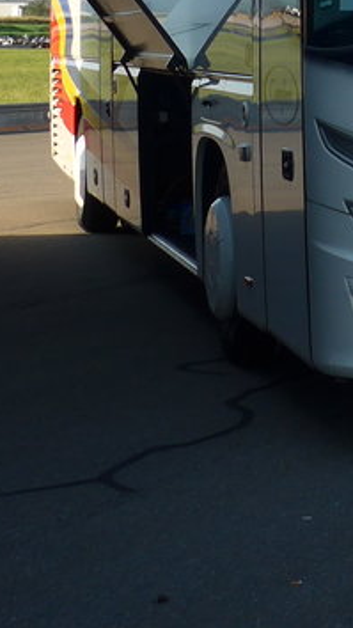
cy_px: -147
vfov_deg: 18.8
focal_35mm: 107
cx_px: 569
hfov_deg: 10.8
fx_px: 1781
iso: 80
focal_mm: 6
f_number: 2.8
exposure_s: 1/800
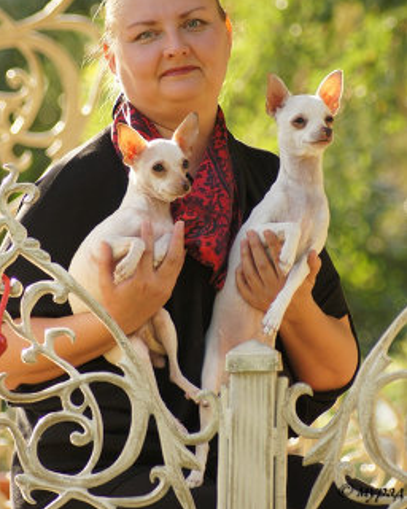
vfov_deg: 6.3
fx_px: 4638
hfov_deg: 5.0
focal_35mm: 308
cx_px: 203
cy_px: 202
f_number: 5.6
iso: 640
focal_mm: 180
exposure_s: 1/320
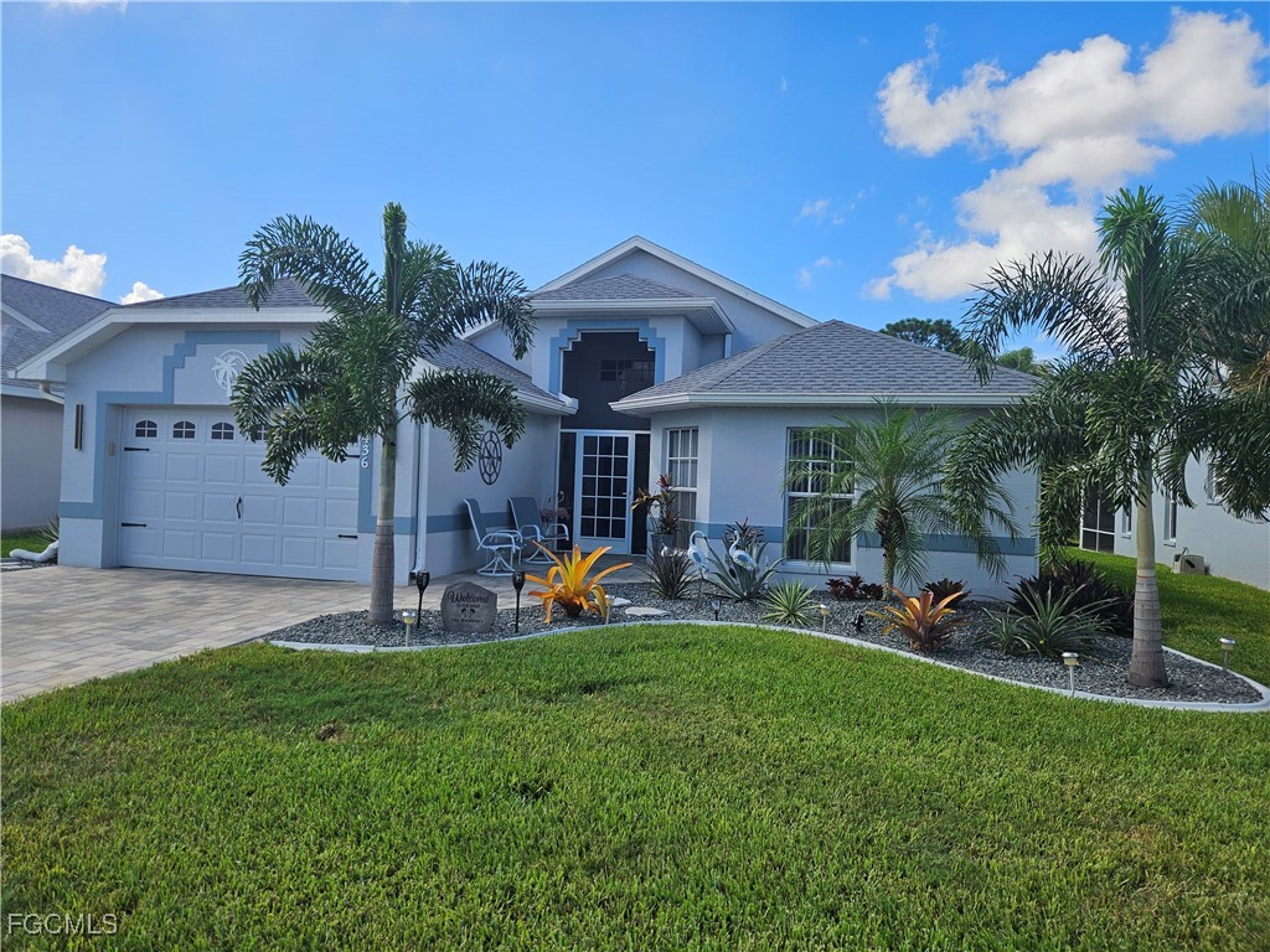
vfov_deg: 58.9
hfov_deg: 73.9
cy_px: 476
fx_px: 844
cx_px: 635
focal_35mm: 23
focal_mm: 5.4
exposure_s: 1/1465
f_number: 1.8
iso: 25
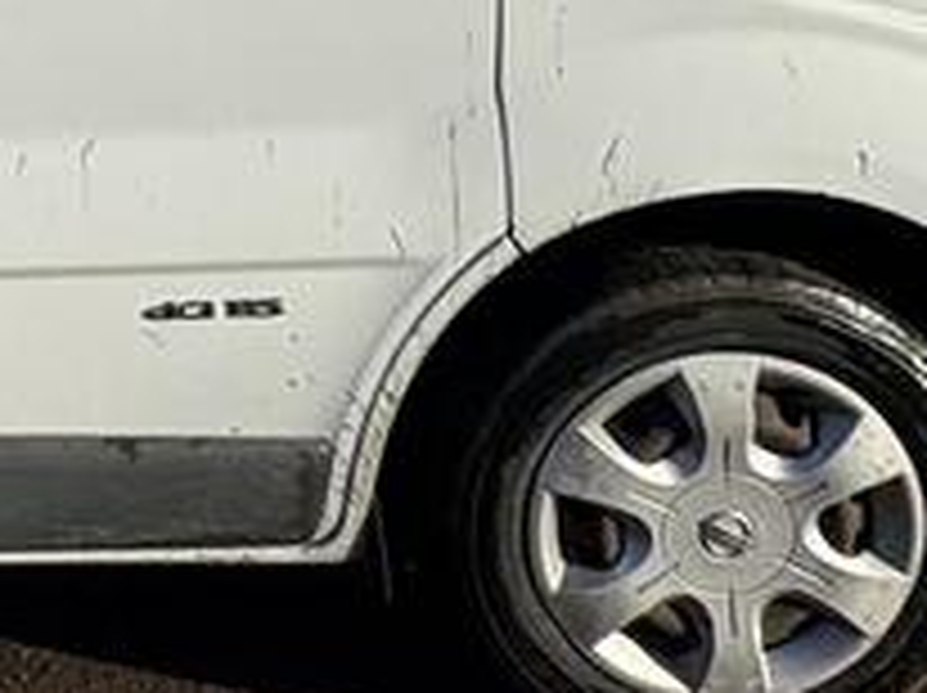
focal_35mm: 61
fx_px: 1632
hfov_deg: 25.7
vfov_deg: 21.5
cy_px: -220
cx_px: -369
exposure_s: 1/2874
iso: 40
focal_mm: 2.22
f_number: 2.2
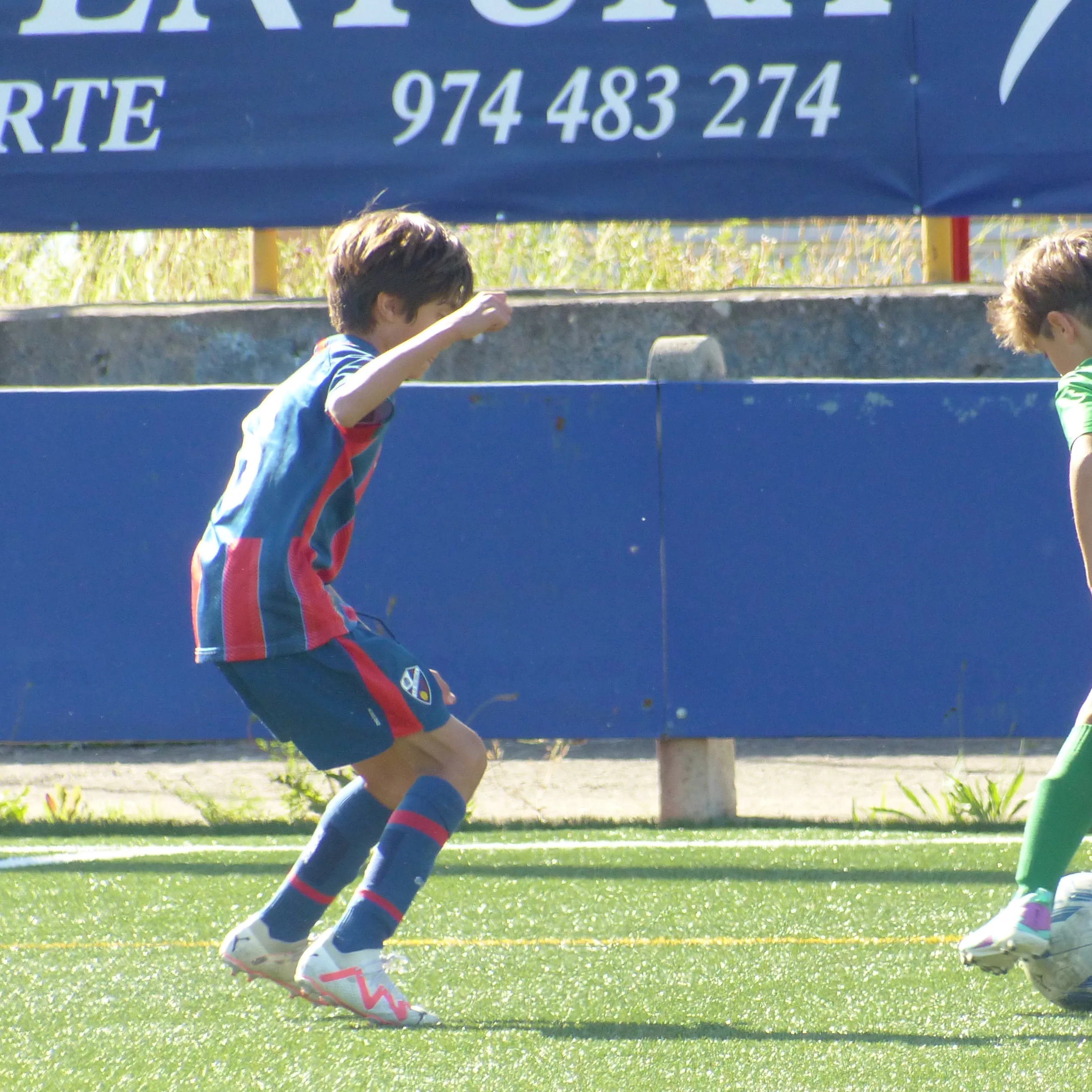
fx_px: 28695
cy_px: 632
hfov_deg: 2.2
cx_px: 850
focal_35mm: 804
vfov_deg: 2.2
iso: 200
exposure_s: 1/500
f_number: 4
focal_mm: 104.4
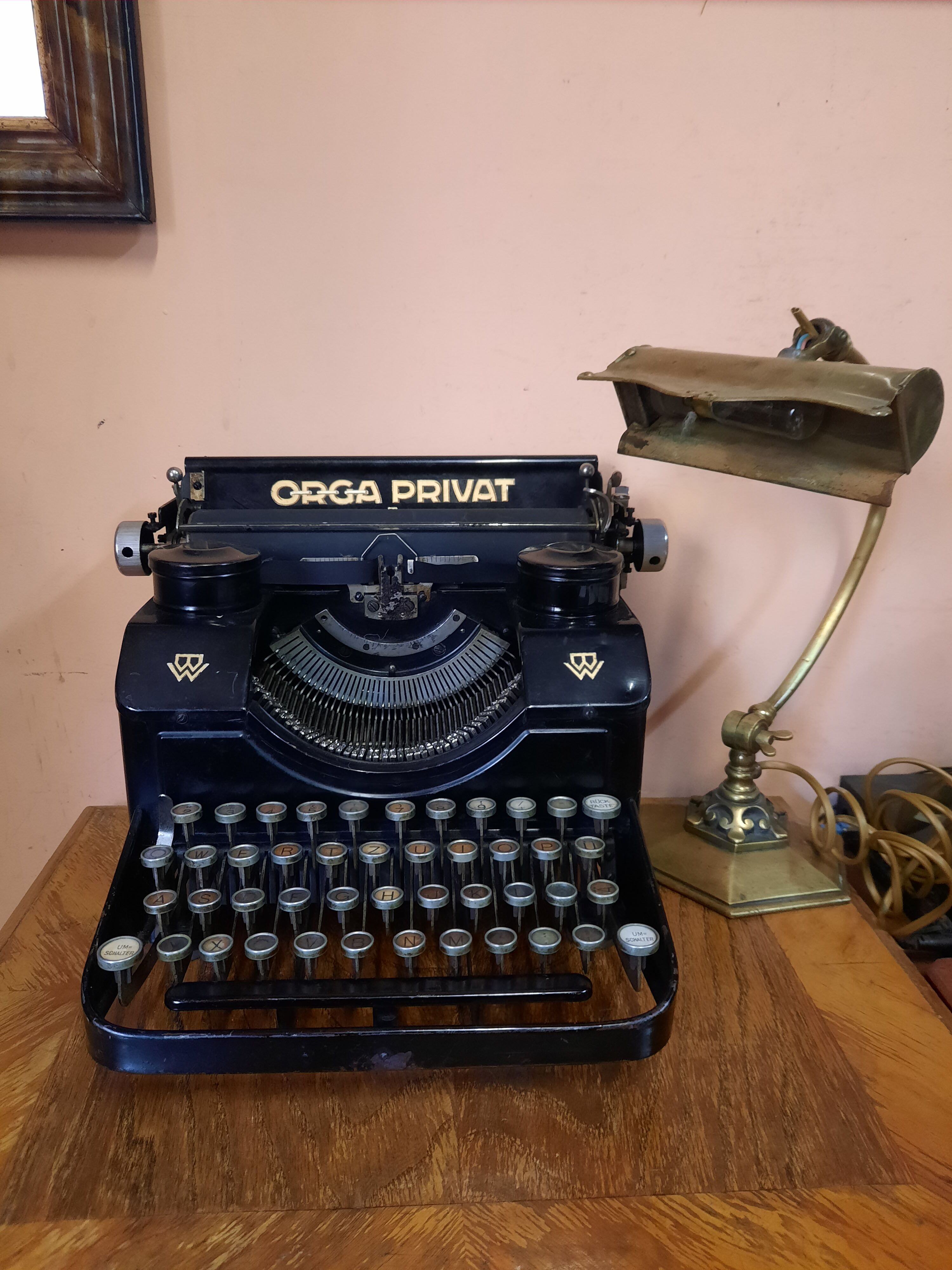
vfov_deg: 69.4
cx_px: 476
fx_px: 917
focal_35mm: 25
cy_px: 635
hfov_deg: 54.9
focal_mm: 4.6
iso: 400
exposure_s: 1/25
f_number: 2
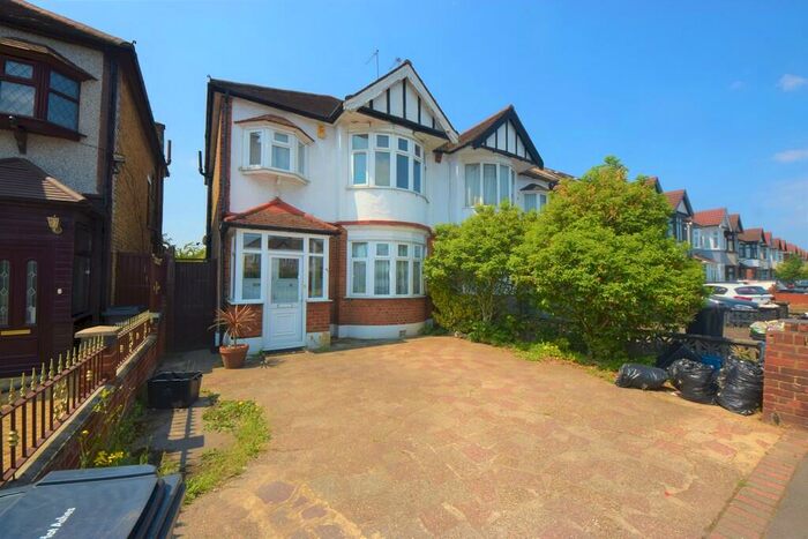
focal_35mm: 20
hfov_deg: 85.4
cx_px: 404
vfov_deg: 63.2
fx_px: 438
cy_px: 270
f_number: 13
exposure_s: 1/200
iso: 100
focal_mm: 13
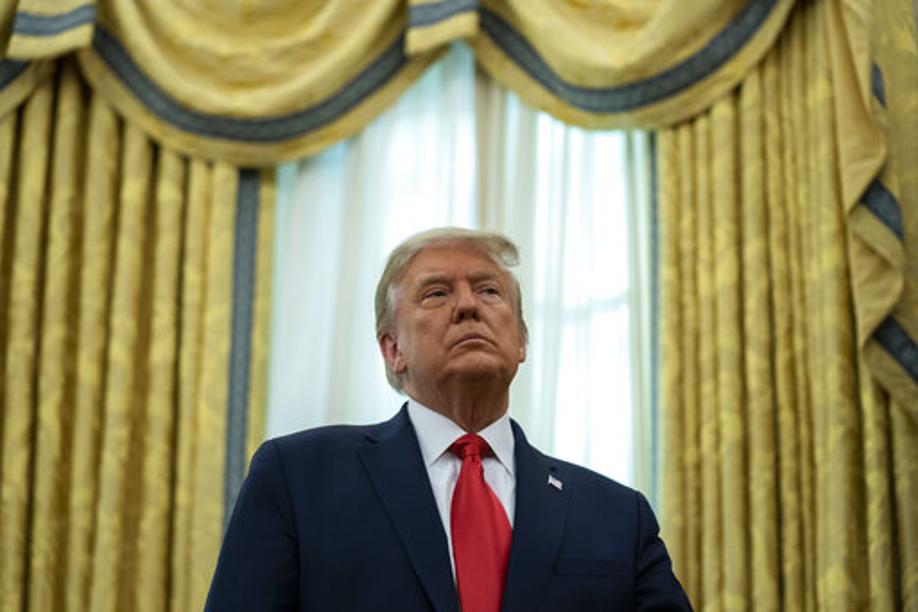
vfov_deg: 15.9
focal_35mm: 86
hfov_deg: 23.7
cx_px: 459
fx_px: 2192
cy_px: 306
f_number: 2.8
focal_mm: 86
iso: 2000
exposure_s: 1/400
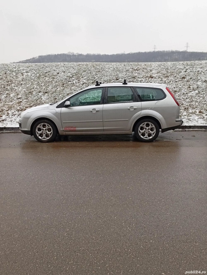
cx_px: 104
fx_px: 286
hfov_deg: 39.8
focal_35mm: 36
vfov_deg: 51.3
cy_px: 138
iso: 50
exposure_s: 1/123
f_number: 1.8
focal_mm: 3.98
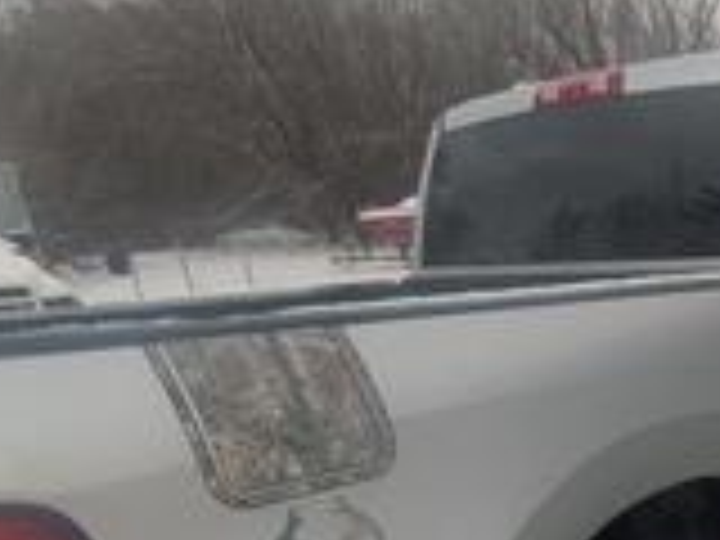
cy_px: 576
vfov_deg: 29.9
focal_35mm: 44
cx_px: 774
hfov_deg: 36.8
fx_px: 915
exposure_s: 1/235
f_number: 2.2
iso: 55
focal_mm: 1.83
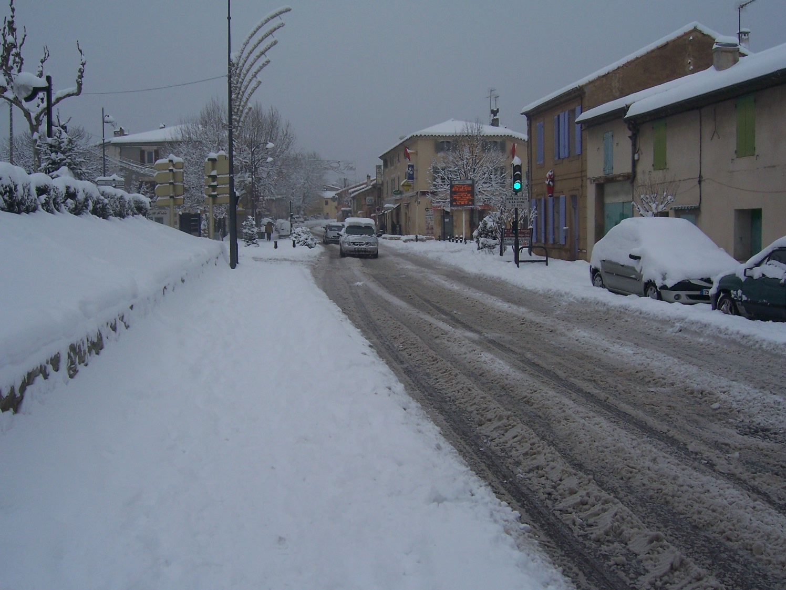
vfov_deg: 39.7
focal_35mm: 36
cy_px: 295
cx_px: 393
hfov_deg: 51.4
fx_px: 817
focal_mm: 6
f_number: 4.8
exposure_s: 1/500
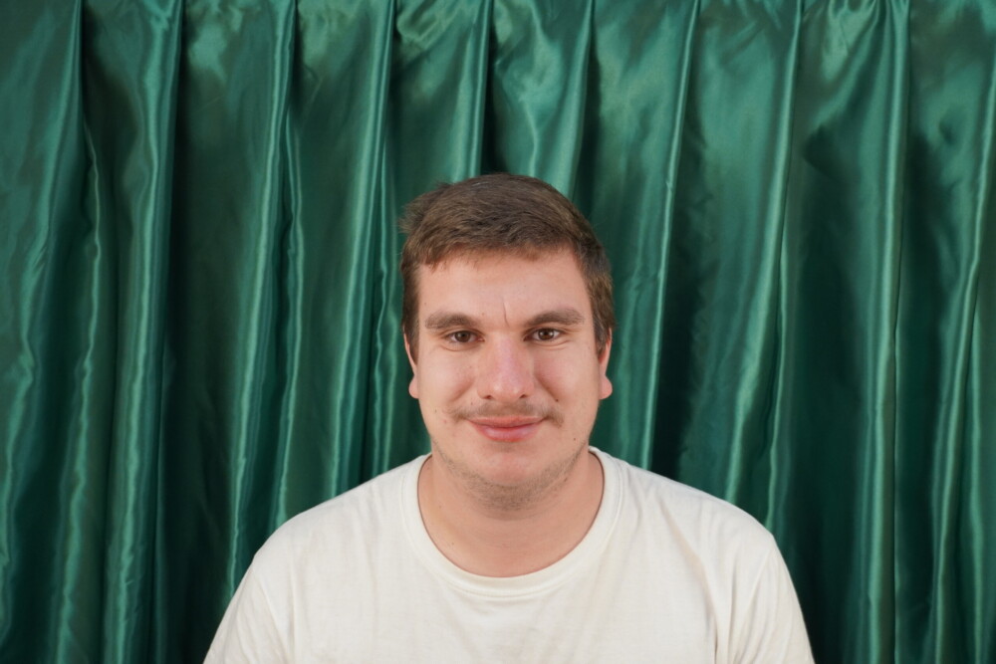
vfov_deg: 30.9
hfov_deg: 45.0
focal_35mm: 44
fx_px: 1204
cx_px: 498
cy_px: 332
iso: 1000
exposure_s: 1/160
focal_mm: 29
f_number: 4.5
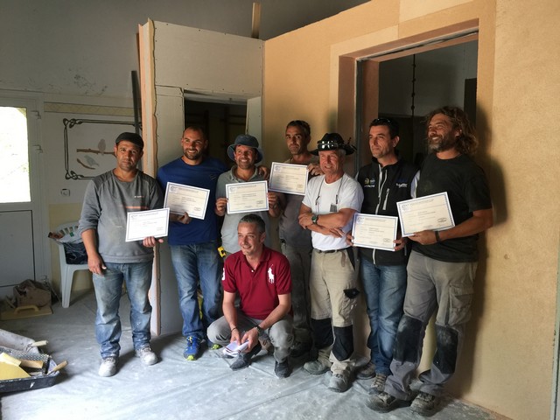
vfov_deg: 48.2
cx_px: 280
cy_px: 210
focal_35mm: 29
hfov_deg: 61.7
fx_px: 469
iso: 64
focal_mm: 4.15
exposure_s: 1/33
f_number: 2.2
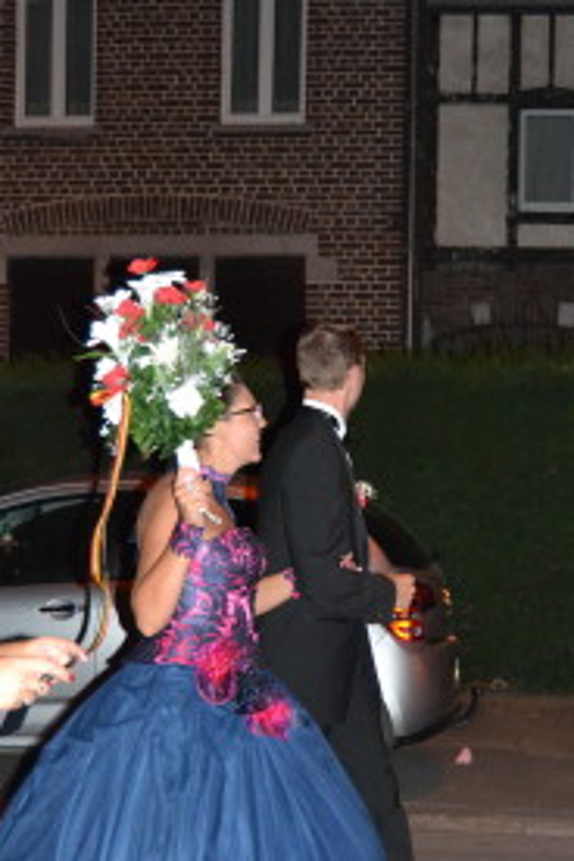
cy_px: 524
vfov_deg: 27.6
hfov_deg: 18.6
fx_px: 1746
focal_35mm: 73
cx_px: 418
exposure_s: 1/60
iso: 3200
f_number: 4
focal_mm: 28
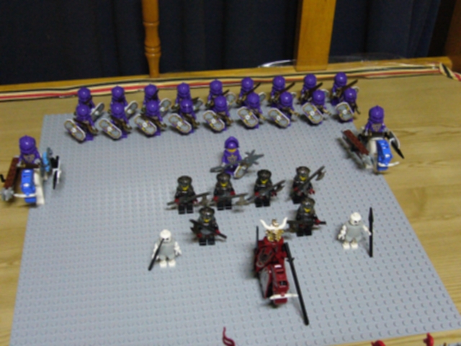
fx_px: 599
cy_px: 173
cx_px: 230
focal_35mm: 45
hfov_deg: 42.1
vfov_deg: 32.2
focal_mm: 7.5
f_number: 3.2
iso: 400
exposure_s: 1/8
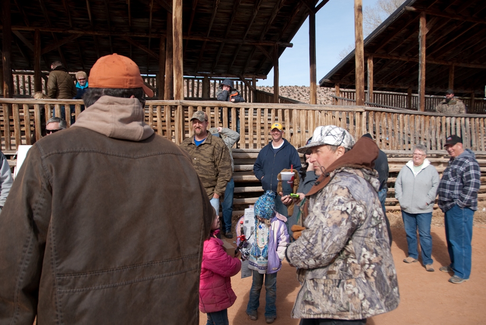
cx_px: 243
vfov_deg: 48.0
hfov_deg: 67.3
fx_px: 365
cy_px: 162
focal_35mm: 27
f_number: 4
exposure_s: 1/1600
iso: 200
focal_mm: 18
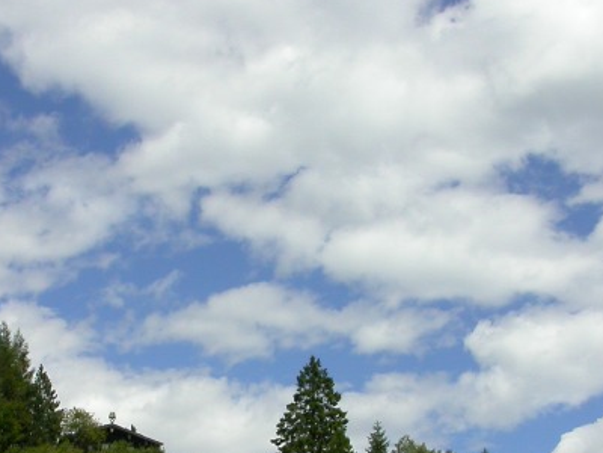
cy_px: 421
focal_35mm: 120
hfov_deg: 16.4
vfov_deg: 12.2
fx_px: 2090
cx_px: 228
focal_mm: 12.4
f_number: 7.9
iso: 100
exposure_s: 1/375
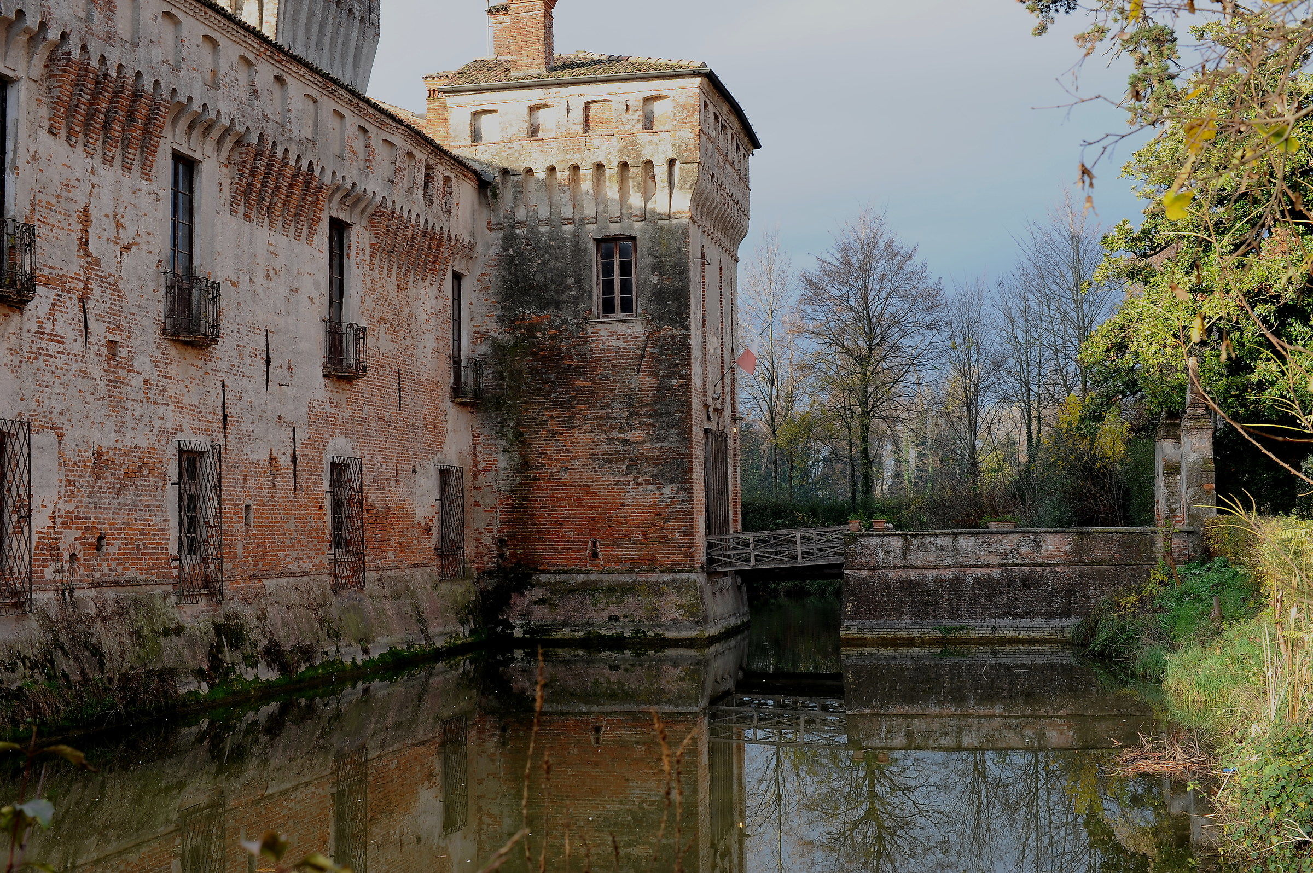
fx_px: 1822
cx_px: 656
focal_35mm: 50
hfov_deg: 39.6
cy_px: 436
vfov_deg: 26.9
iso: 200
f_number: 11
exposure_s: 1/40
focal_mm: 50
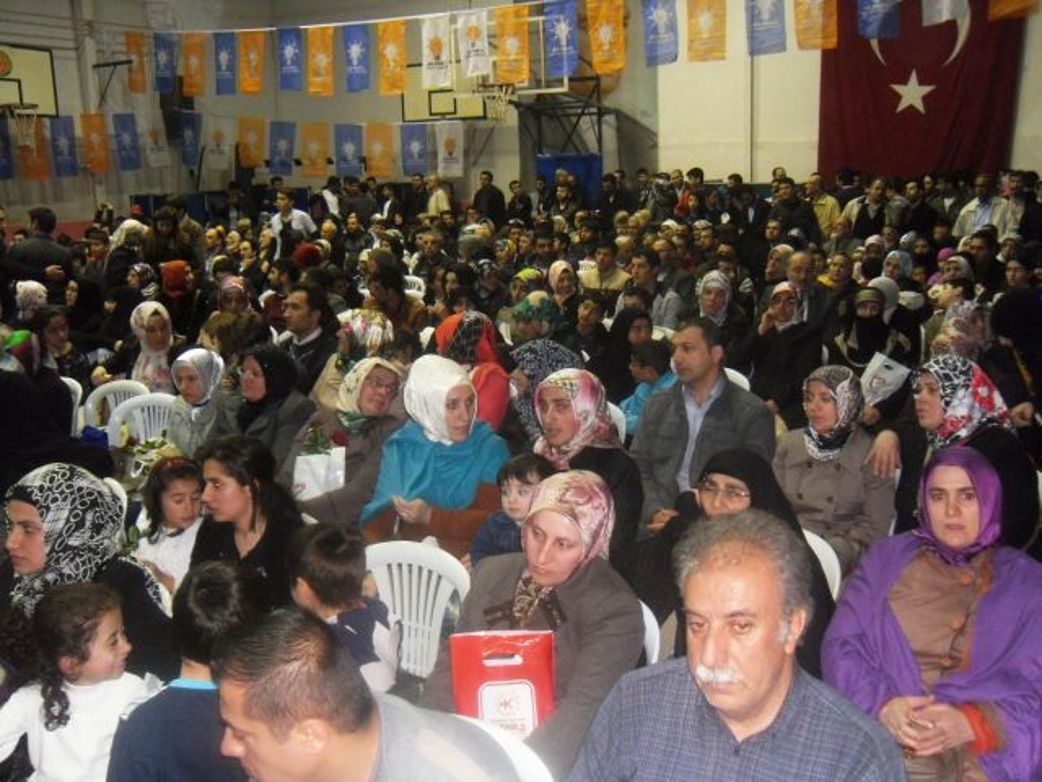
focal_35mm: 34
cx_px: 521
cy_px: 391
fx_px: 1023
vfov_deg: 41.8
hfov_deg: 54.0
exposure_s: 1/45
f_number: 2.8
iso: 400
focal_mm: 6
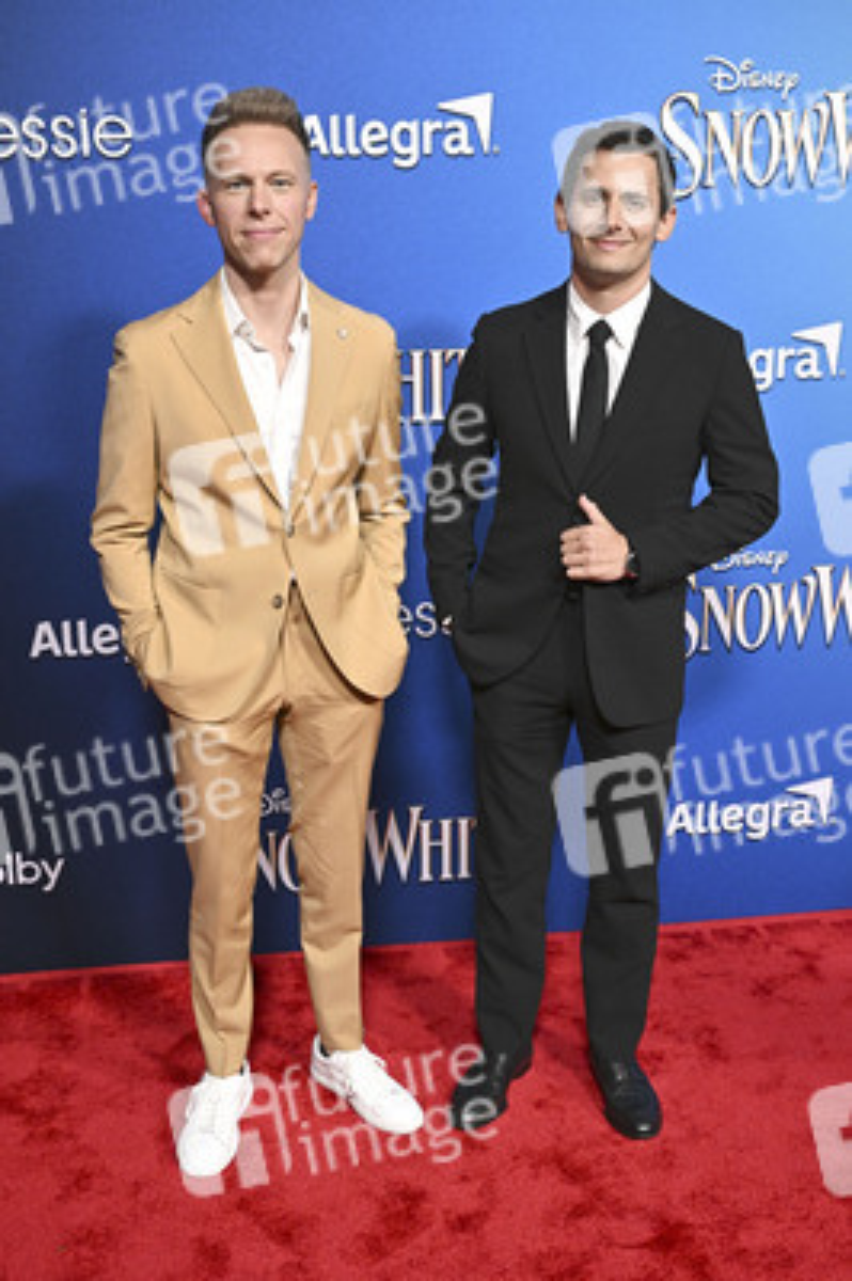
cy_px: 640
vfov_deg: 46.4
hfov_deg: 31.8
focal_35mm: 42
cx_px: 426
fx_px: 1493
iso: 3200
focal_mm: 42
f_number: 4.5
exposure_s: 1/250
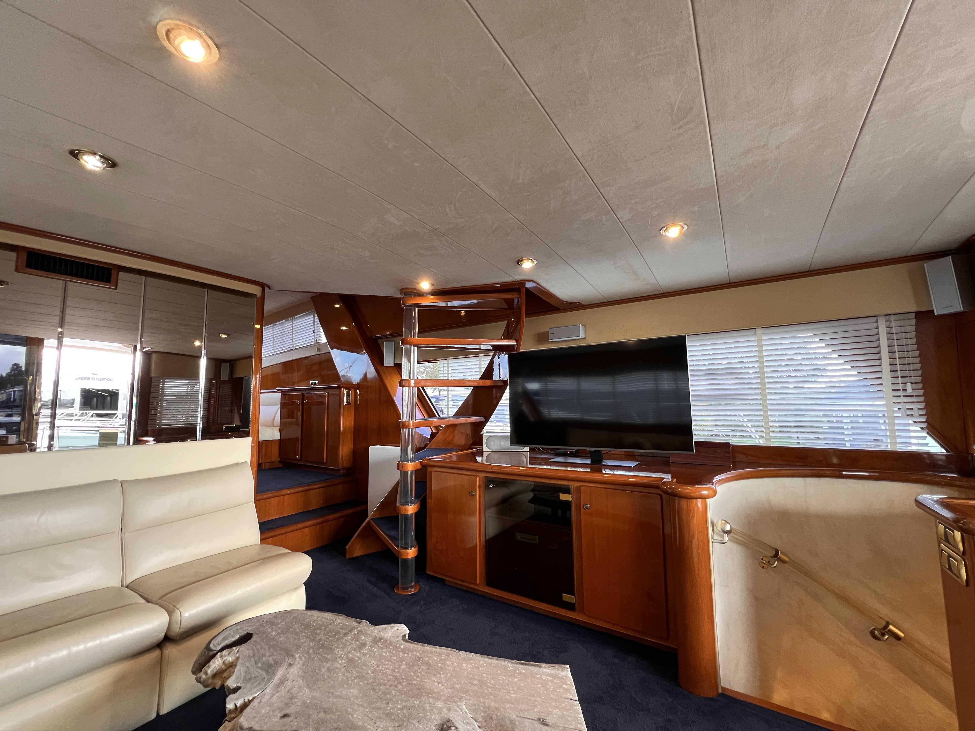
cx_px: 488
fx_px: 366
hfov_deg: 106.2
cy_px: 366
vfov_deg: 89.9
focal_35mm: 13
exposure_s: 1/99
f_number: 1.8
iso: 250
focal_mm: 1.57
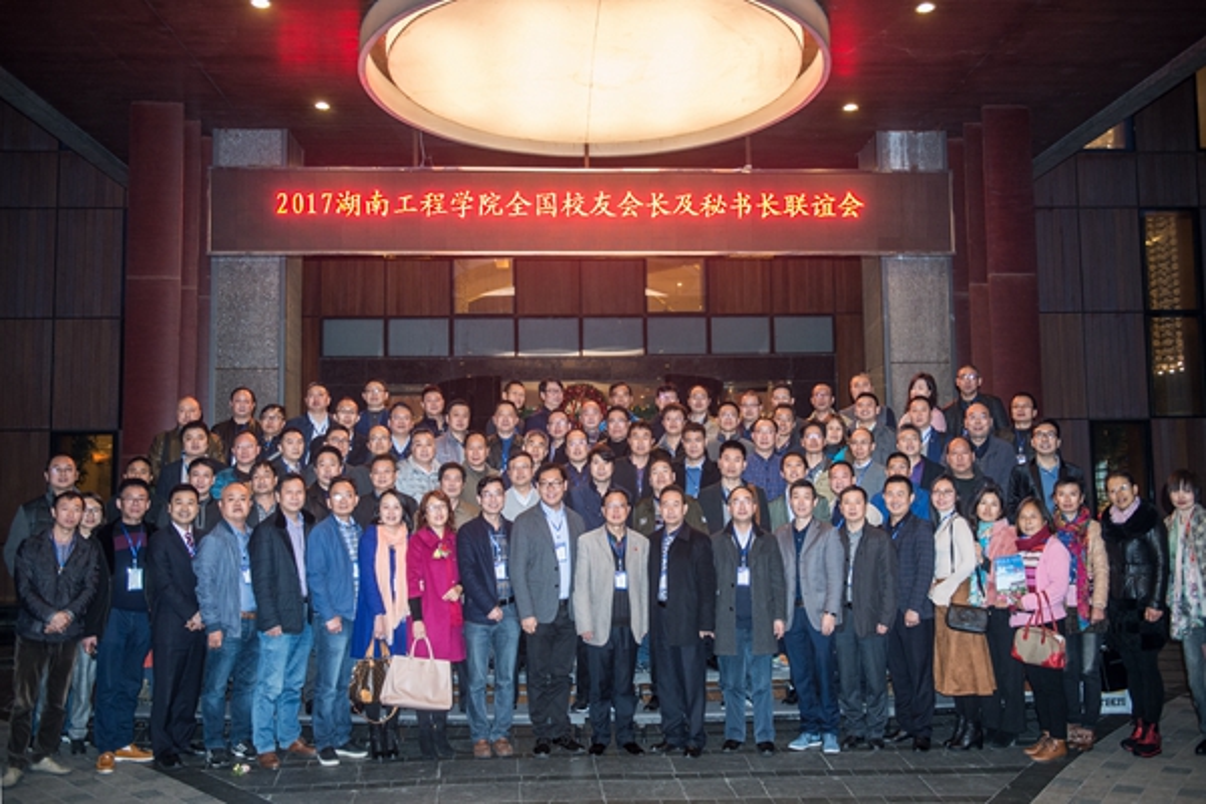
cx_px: 603
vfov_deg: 41.1
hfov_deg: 58.7
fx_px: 1072
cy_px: 402
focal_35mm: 32
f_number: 2.8
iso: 1100
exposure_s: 1/60
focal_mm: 32
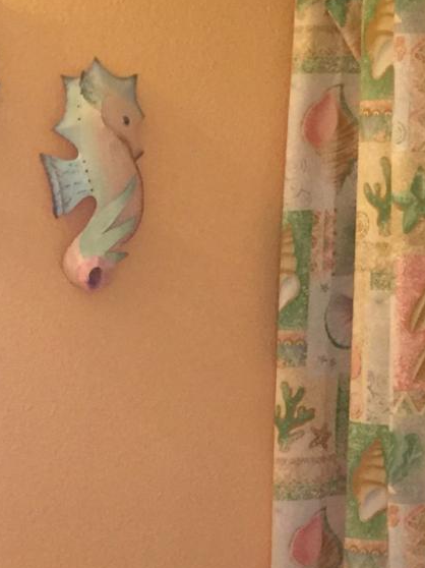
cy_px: 703
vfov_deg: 17.9
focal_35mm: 104
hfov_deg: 14.0
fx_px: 1704
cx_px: 448
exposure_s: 1/15
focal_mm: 4.15
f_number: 2.2
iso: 100
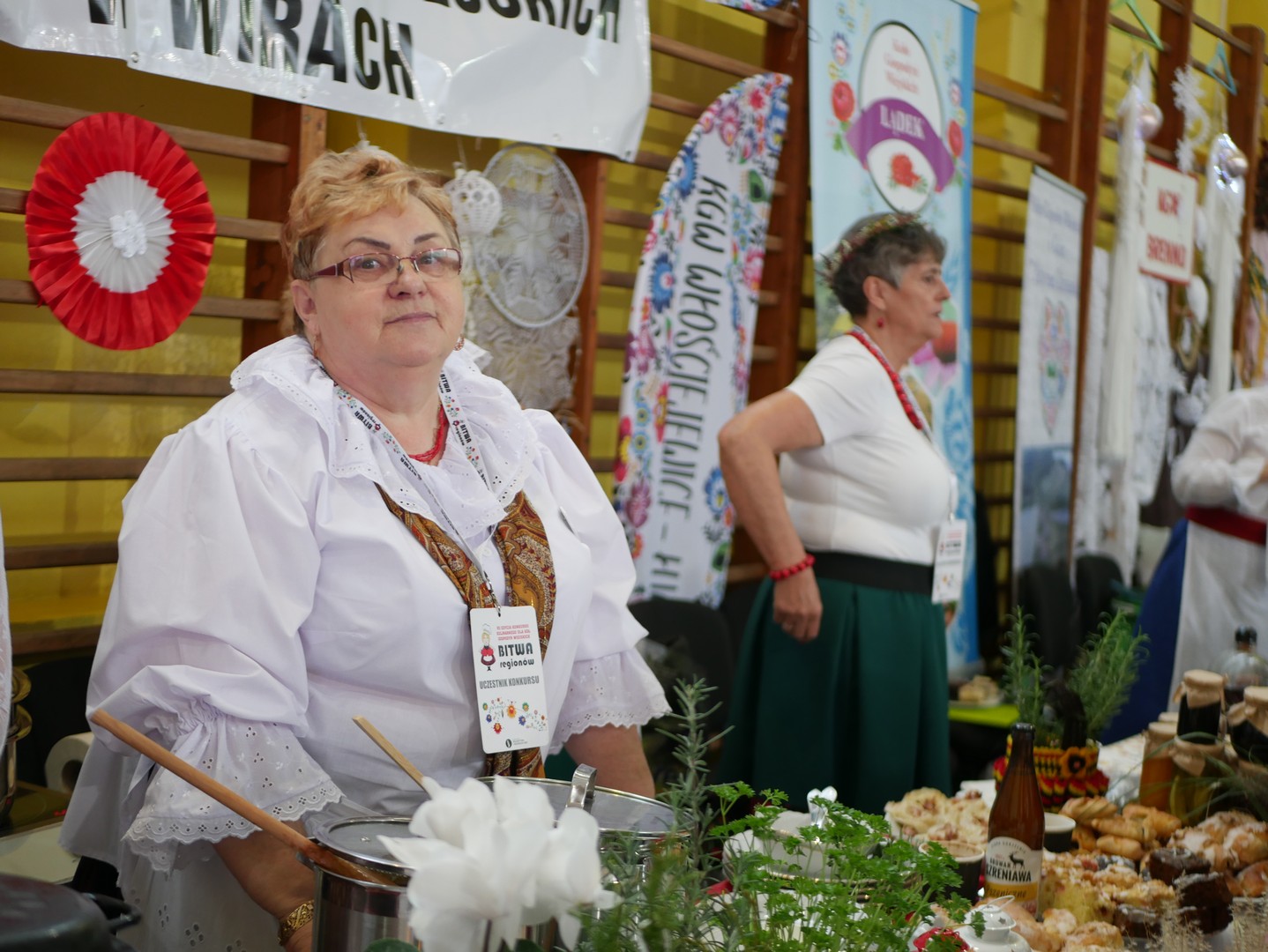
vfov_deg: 29.1
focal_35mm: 50
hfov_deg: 38.2
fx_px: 1832
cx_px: 634
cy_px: 476
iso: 400
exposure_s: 1/60
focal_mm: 25
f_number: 1.7
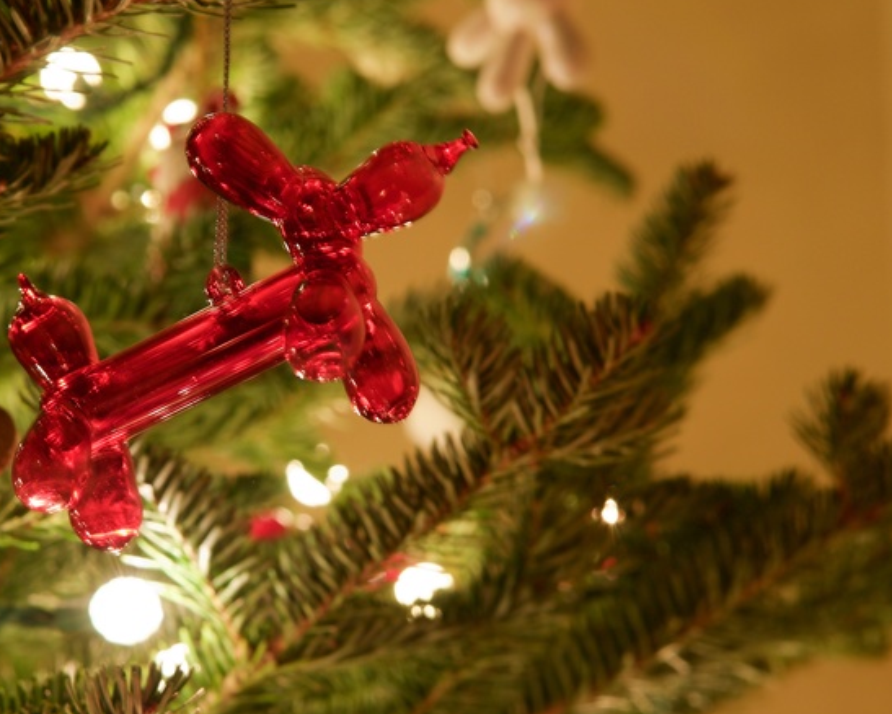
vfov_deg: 13.8
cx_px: 307
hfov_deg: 17.2
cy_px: 410
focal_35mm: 112
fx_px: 2949
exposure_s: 4
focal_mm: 55
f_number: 8
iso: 100
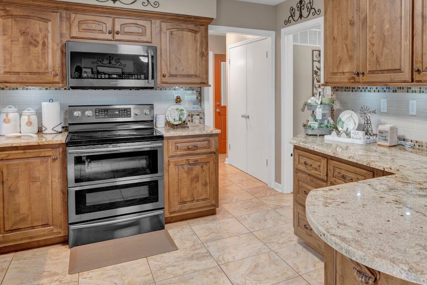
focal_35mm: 29
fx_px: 350
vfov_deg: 43.6
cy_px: 95
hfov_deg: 59.6
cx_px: 318
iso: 1000
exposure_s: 1/15
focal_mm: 15.8
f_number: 8
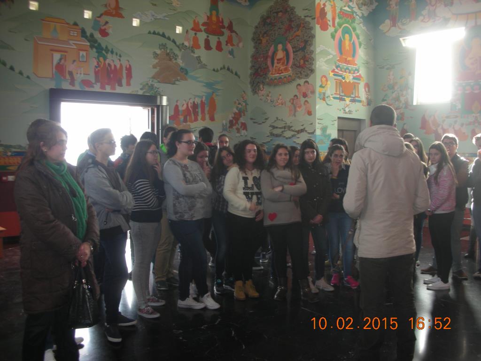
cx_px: 240
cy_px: 180
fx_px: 486
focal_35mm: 35
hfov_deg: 52.6
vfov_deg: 40.7
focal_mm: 5.8
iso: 70
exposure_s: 1/30
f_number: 3
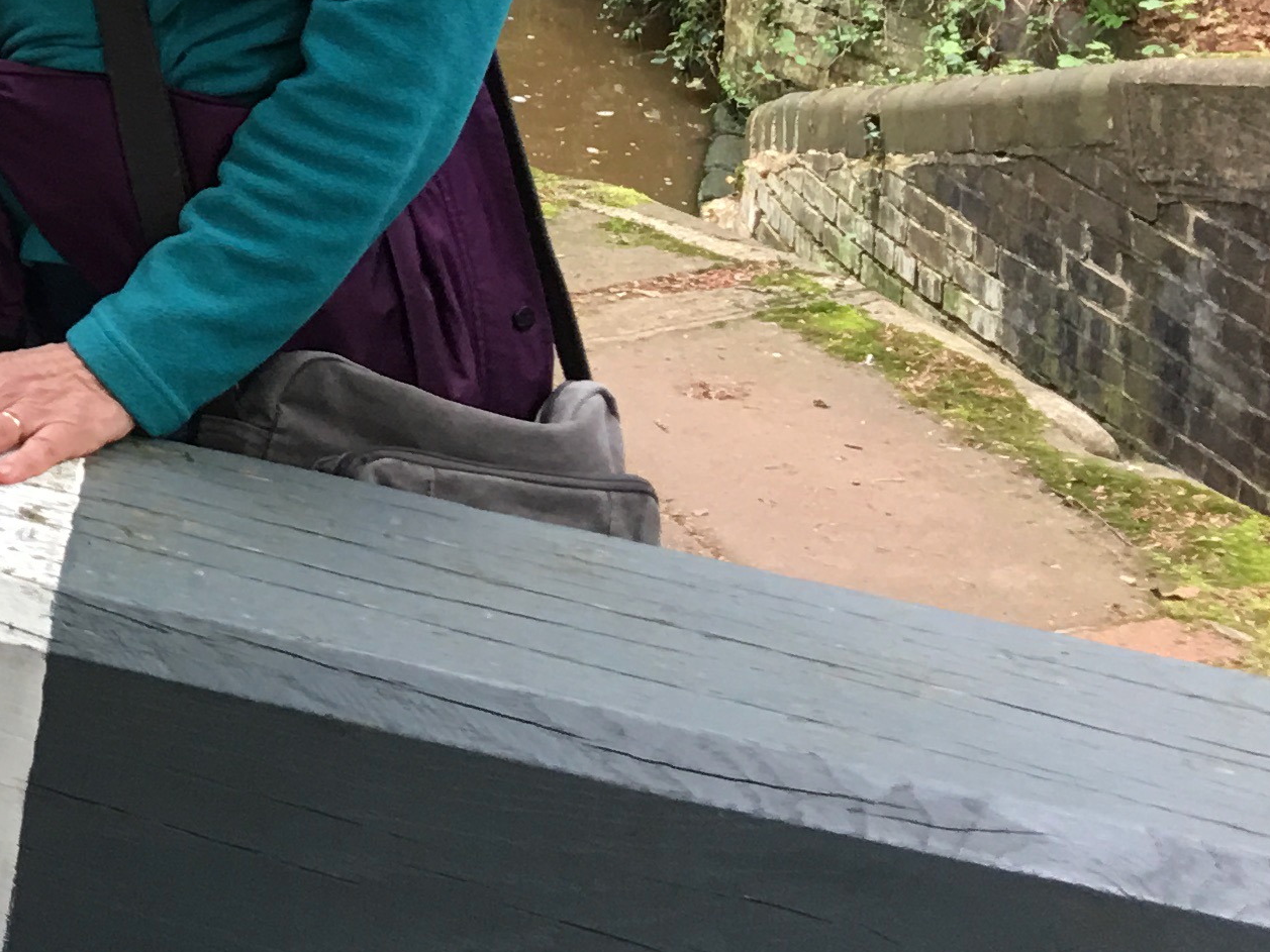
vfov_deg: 15.2
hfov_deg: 19.0
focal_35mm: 93
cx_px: -519
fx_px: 3412
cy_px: -270
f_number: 2.2
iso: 40
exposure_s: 1/33
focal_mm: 4.15
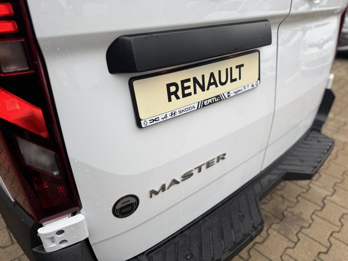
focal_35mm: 24
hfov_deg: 71.6
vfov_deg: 56.8
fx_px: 241
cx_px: 174
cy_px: 130
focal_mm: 6.76
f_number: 1.78
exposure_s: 1/397
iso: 80
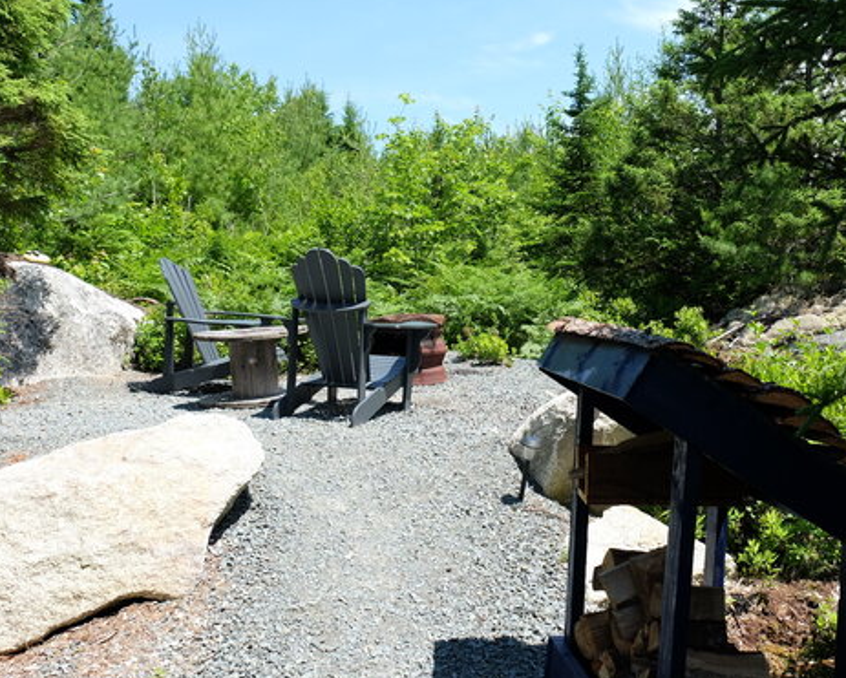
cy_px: 348
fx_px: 877
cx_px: 486
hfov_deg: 51.3
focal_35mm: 35
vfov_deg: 42.3
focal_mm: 18
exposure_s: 1/350
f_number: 5
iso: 200
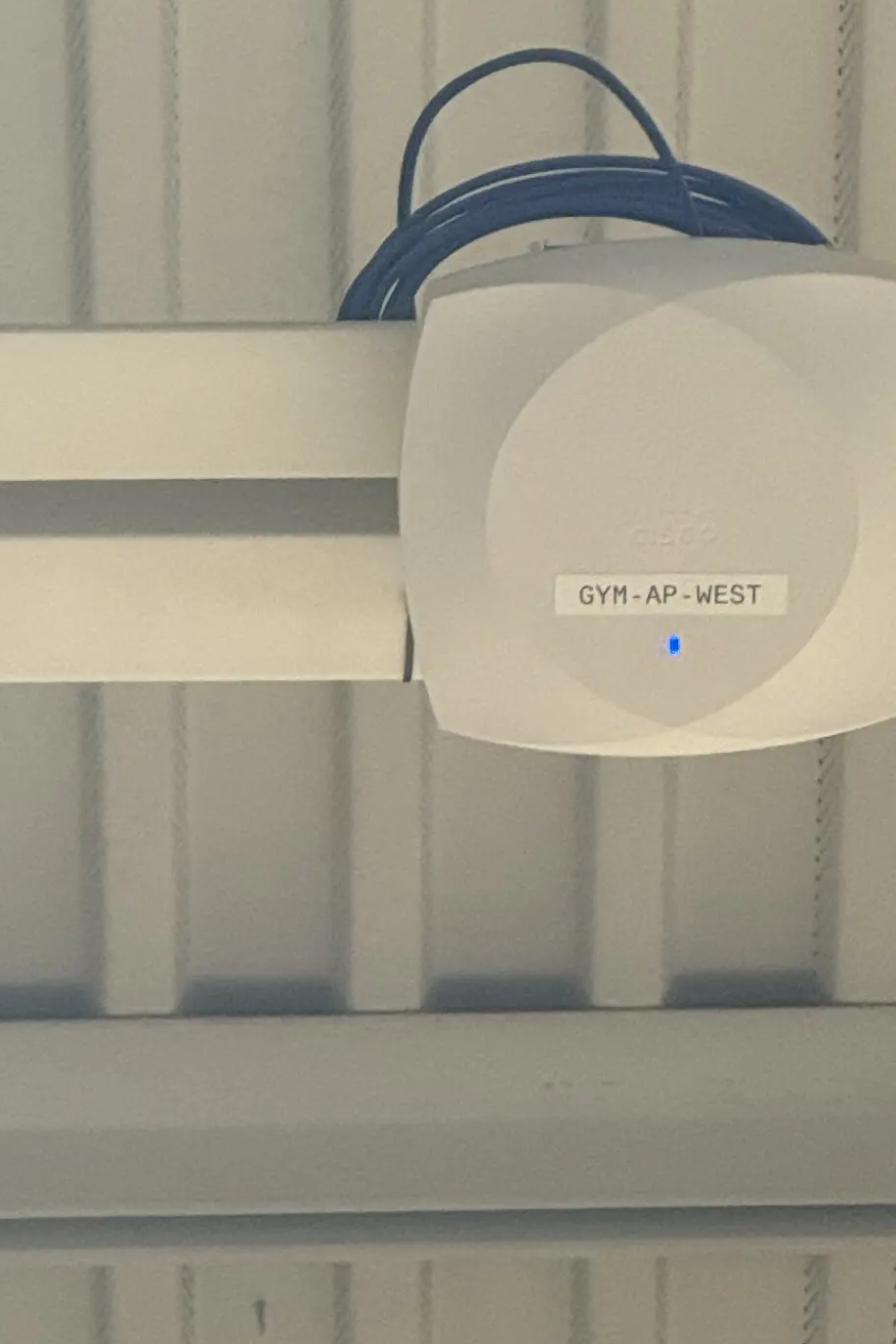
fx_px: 13659
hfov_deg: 3.8
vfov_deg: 5.6
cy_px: 798
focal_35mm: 366
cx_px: 126
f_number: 2.8
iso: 400
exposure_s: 1/120
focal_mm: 15.66
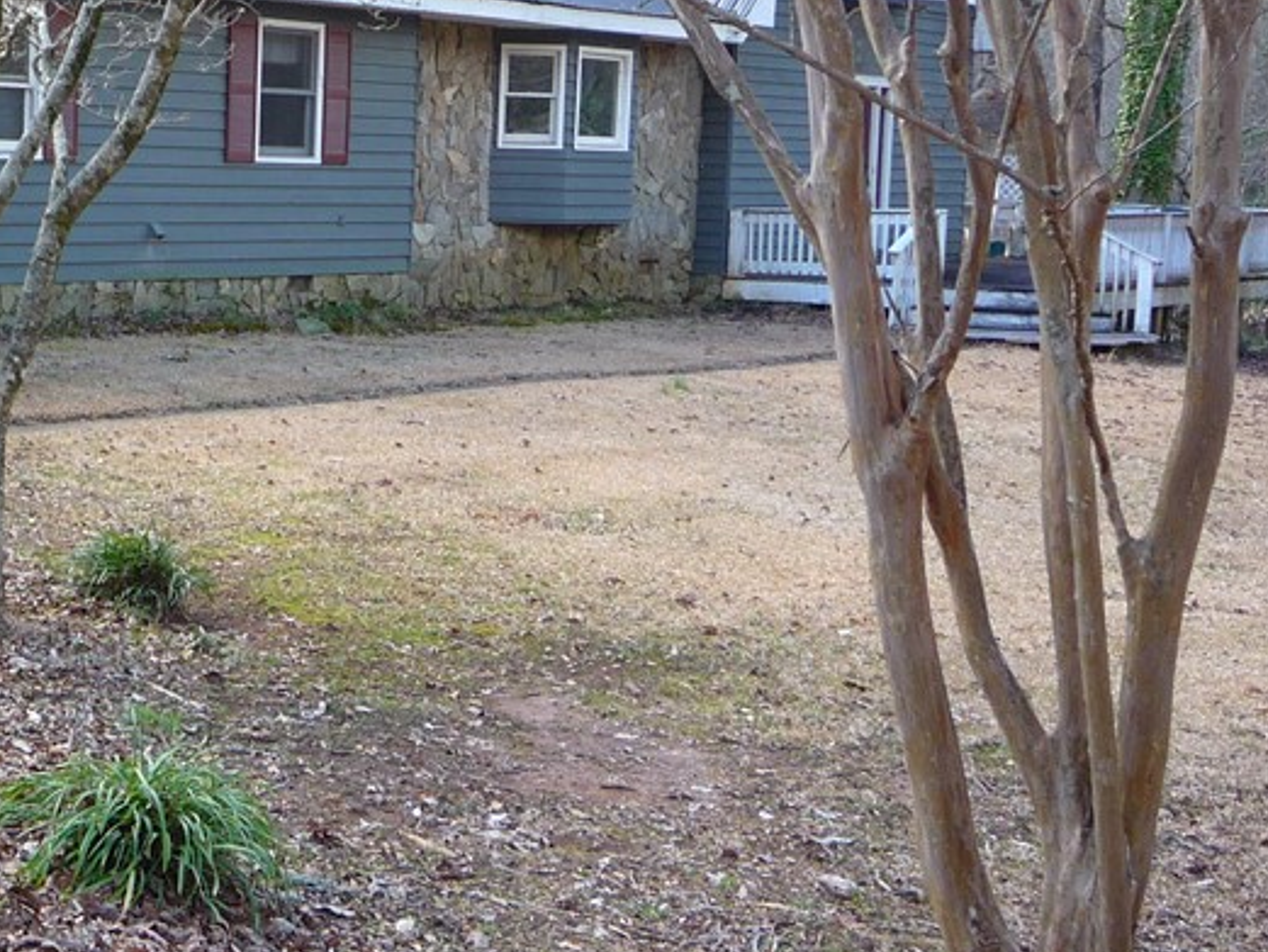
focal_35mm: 59
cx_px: 34
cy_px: 480
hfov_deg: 30.6
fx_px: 2162
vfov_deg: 24.8
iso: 100
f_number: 3.3
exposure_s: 1/80
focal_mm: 5.2
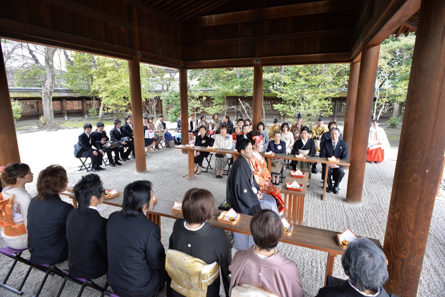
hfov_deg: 84.0
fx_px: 247
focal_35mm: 20
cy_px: 148
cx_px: 222
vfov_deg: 62.0
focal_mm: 20
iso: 2000
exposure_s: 1/320
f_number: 5.6
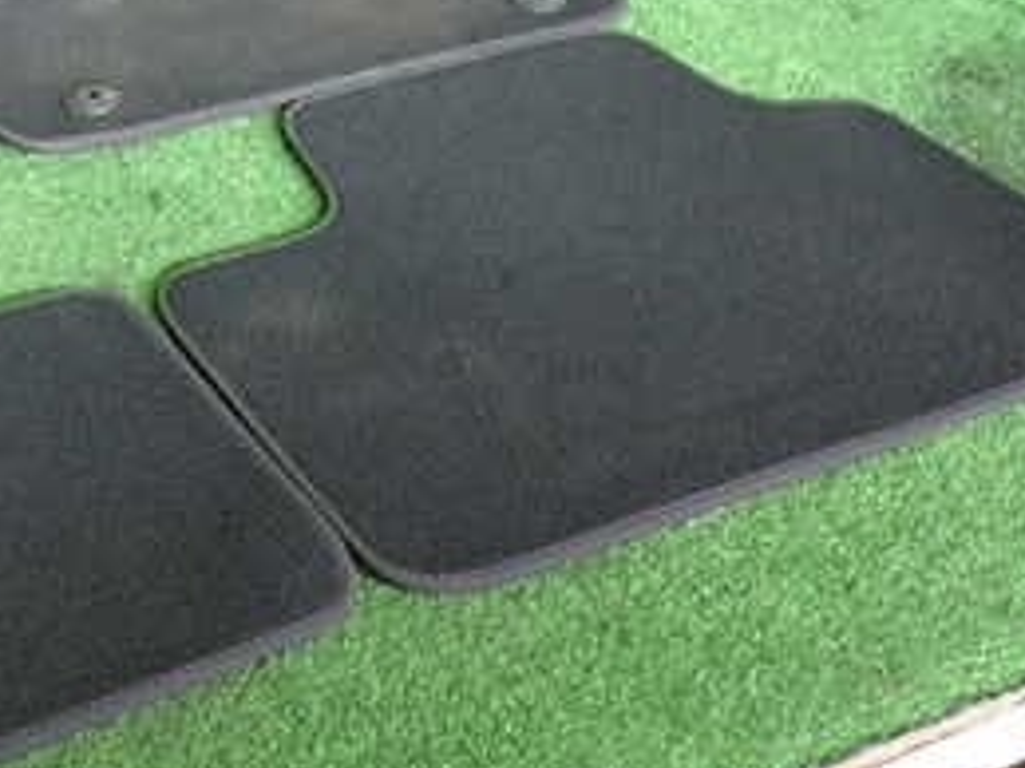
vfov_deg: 25.0
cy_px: 230
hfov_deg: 31.2
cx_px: 44
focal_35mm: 58
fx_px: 1717
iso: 200
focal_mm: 4.5
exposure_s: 1/30
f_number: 2
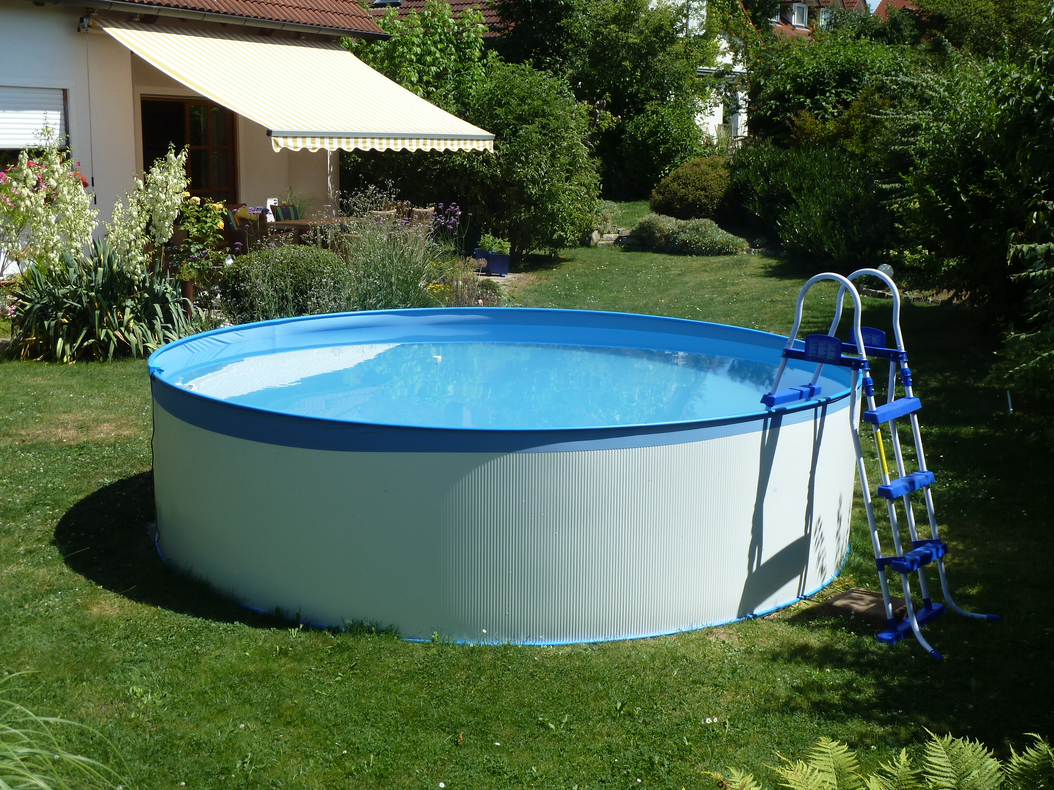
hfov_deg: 42.9
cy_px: 395
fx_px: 1340
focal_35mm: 44
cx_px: 527
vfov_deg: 32.9
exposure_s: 1/400
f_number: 4.5
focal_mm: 7.3
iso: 80
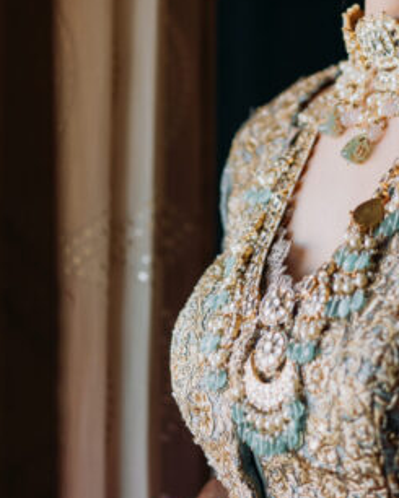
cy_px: -103
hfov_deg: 13.7
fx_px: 1623
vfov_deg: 16.7
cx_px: 434
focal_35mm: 110
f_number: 1.4
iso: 200
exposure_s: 1/800
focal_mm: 35
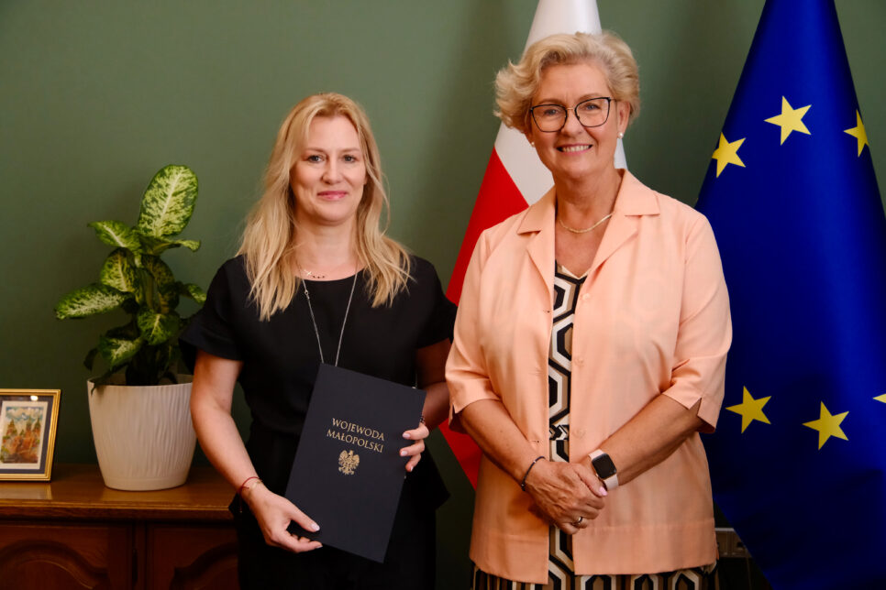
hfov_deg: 42.7
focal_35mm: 46
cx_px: 443
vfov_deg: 29.2
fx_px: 1132
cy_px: 295
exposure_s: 1/160
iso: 2500
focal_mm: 30.7
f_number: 4
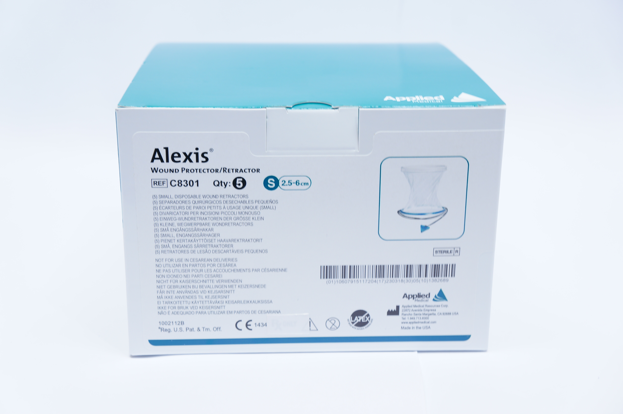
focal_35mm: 52
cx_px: 312
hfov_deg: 37.9
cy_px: 207
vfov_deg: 25.7
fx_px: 908
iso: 200
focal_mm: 35
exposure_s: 1/13
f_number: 5.6
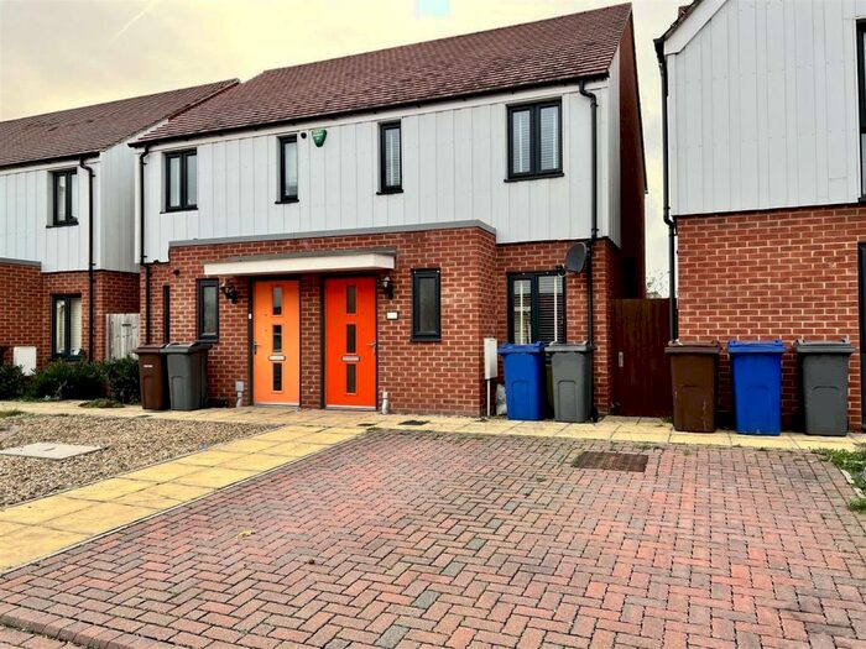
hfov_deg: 67.3
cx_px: 433
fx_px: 650
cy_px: 324
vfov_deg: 53.1
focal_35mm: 26
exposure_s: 1/302
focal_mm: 5.7
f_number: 1.5
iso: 50
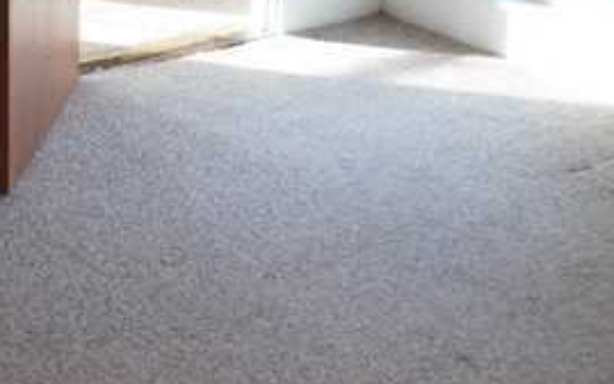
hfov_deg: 21.2
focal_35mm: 93
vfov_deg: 13.9
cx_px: -59
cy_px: 17
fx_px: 1556
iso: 1250
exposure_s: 1/160
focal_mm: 16
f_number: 4
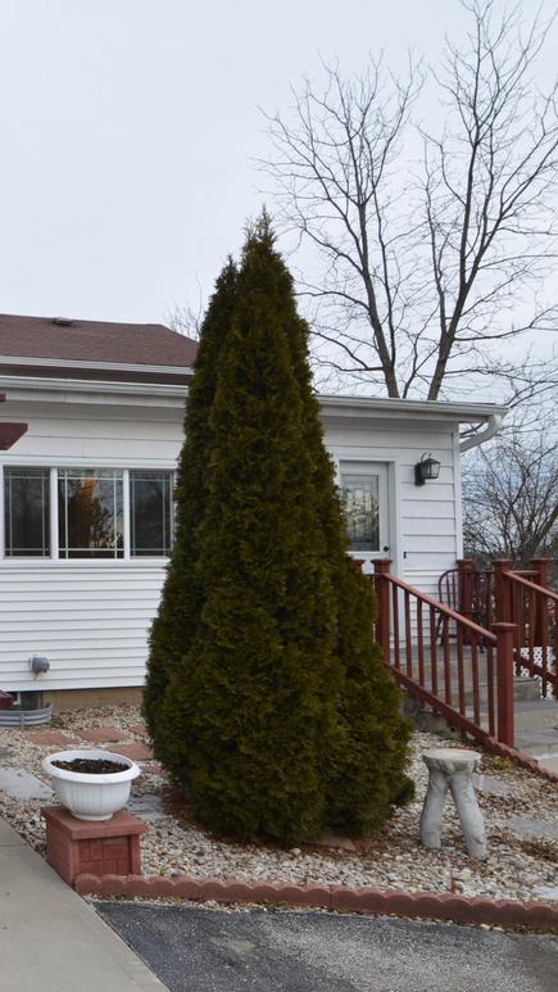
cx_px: -92
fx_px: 684
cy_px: 545
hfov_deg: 35.9
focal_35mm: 26
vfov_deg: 71.7
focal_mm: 10
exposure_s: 1/125
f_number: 5.6
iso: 180
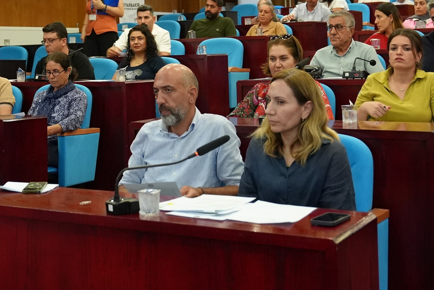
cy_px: 37
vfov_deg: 20.3
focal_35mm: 66
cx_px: 136
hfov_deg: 30.2
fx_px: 796
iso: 8000
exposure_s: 1/160
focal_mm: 35
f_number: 4
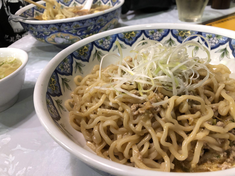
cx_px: 118
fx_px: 190
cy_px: 88
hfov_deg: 63.4
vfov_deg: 49.7
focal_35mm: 28
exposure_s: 1/13
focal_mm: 4
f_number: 1.8
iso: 100
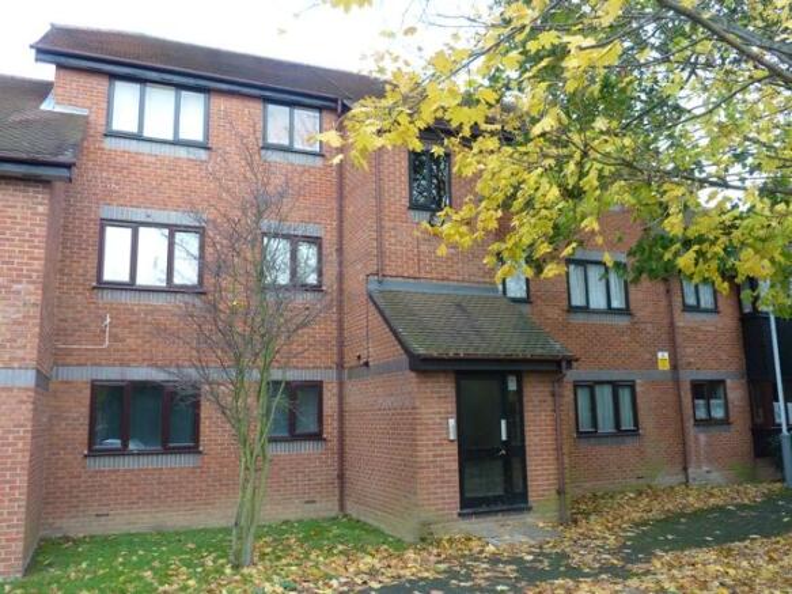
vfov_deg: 48.2
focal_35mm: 29
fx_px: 663
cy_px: 297
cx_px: 396
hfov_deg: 61.7
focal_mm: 4.7
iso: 80
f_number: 3.4
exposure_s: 1/40
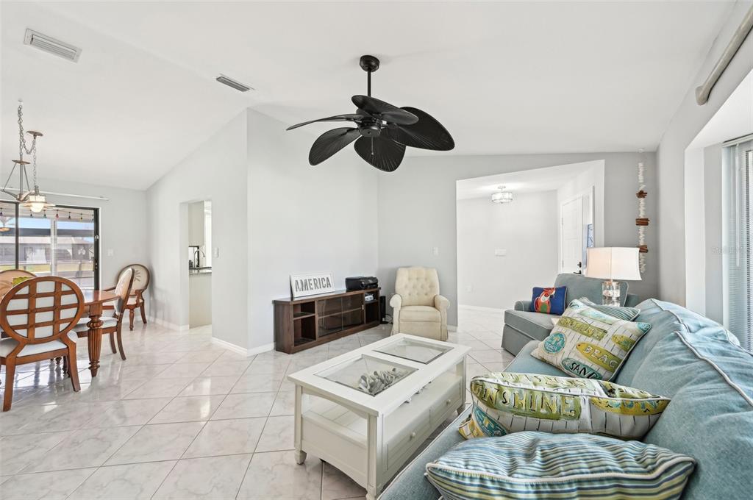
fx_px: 292
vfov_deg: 81.1
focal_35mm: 14
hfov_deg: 104.3
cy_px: 250
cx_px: 376
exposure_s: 1/25
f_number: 8
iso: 400
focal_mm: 14
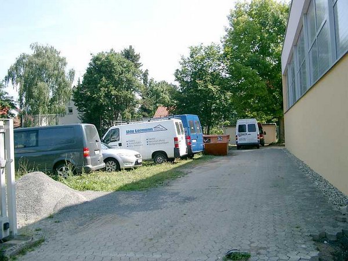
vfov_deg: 38.7
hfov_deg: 50.1
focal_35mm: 37
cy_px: 130
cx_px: 174
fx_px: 372
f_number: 5
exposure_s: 1/320
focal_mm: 7.6
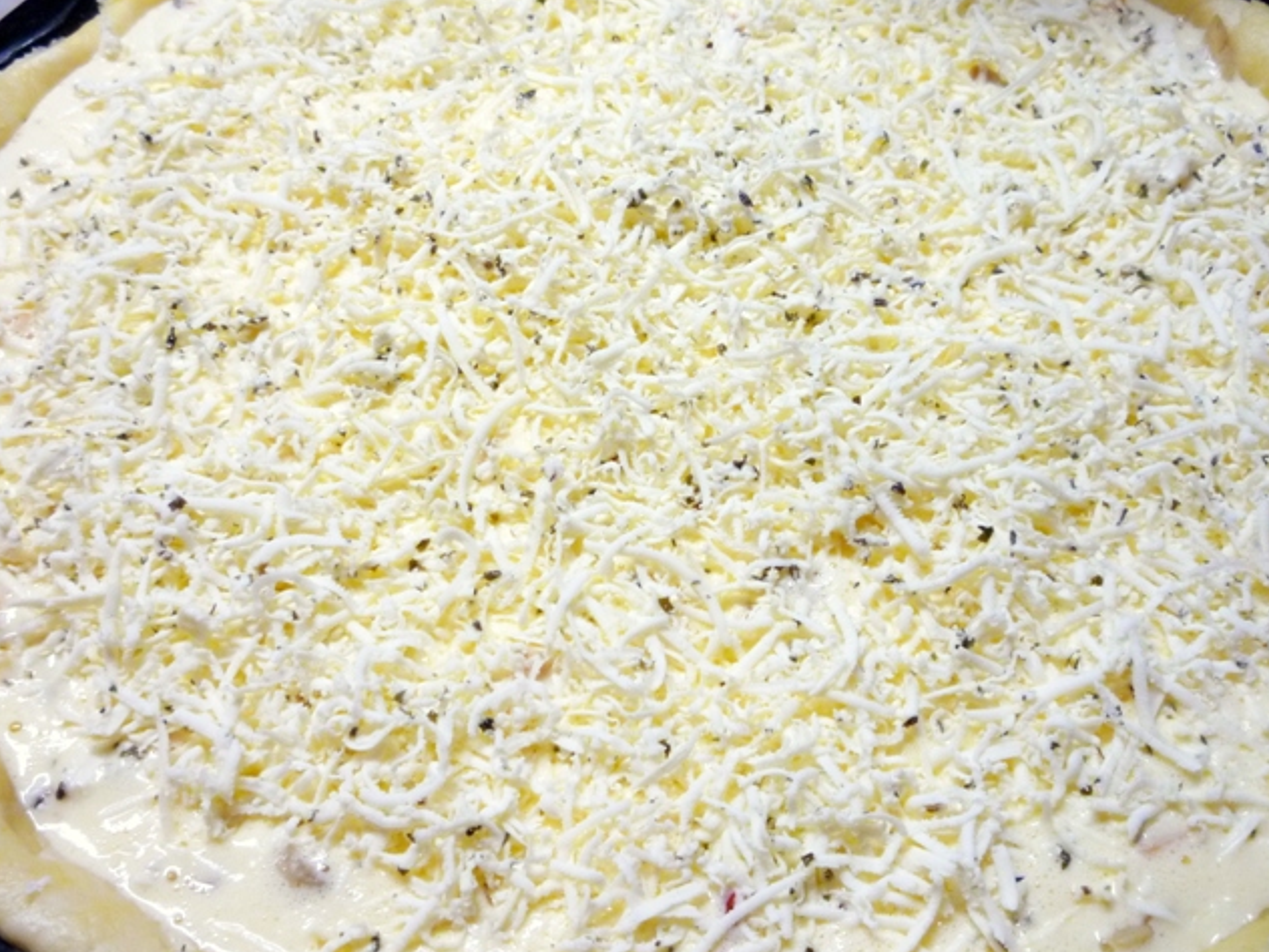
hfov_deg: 49.0
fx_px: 1393
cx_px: 641
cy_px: 474
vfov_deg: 37.7
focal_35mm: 38
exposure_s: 1/30
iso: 200
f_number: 3.3
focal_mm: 5.2
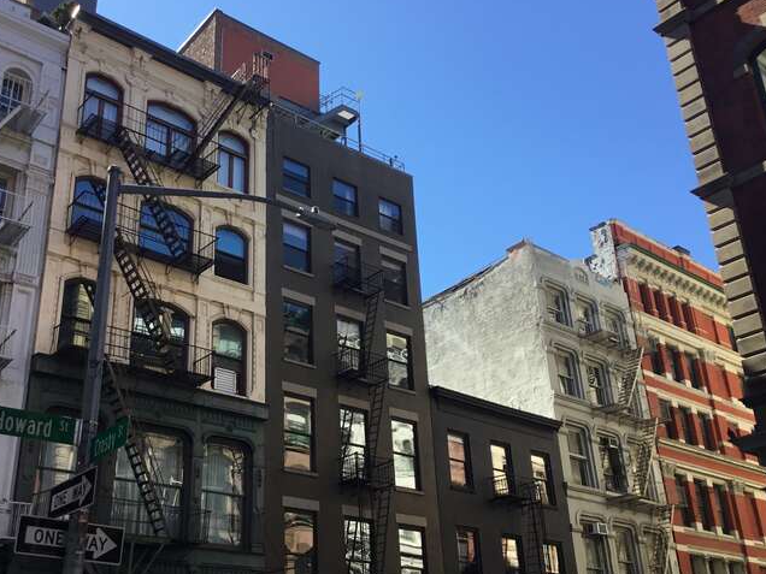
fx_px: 863
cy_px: 307
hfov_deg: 47.6
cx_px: 310
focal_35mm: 39
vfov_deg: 36.8
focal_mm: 3.3
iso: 25
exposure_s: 1/482
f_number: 2.4
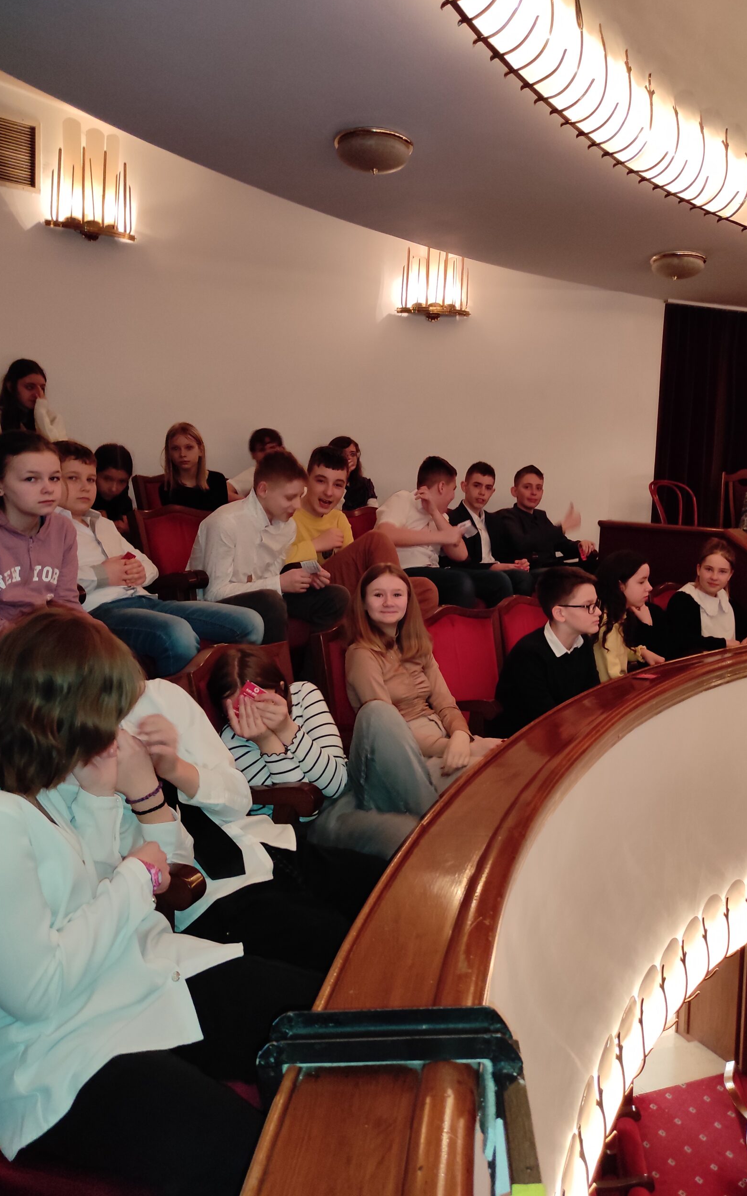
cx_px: 423
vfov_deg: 68.4
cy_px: 587
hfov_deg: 45.9
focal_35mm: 27
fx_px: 880
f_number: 1.89
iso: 716
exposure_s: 1/20
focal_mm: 5.43
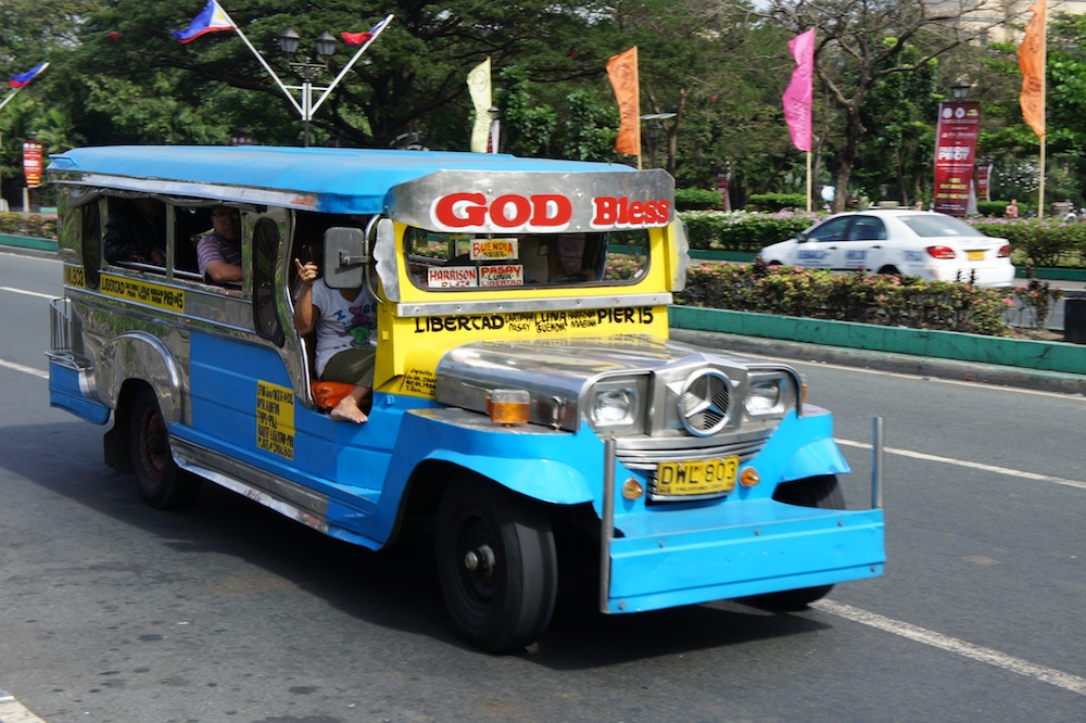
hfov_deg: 34.2
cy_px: 362
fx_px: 1764
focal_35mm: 58
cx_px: 543
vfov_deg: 23.2
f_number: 13
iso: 200
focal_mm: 39
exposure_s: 1/125
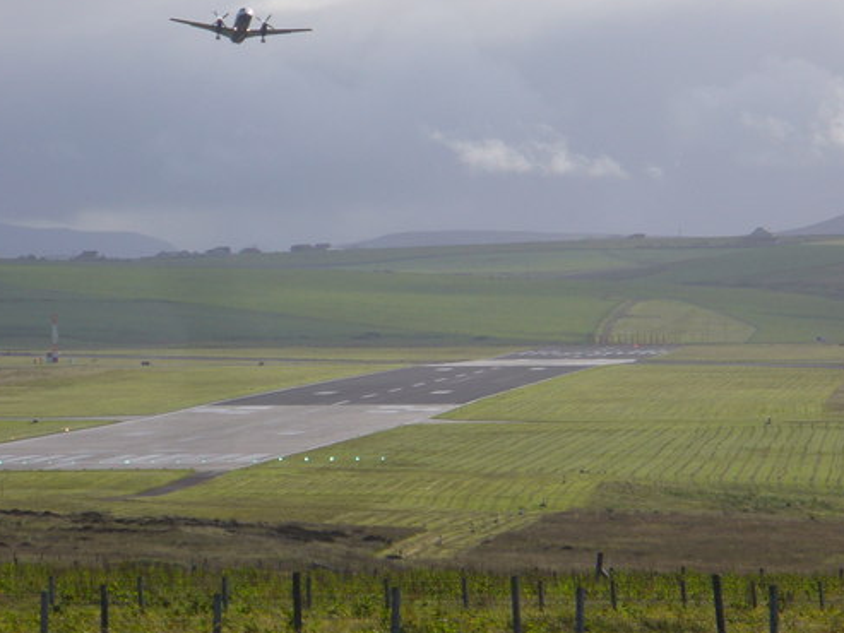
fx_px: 7024
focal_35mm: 288
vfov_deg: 5.2
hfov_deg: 6.9
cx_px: 414
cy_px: 275
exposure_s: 1/800
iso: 80
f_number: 4.5
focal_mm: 36.6
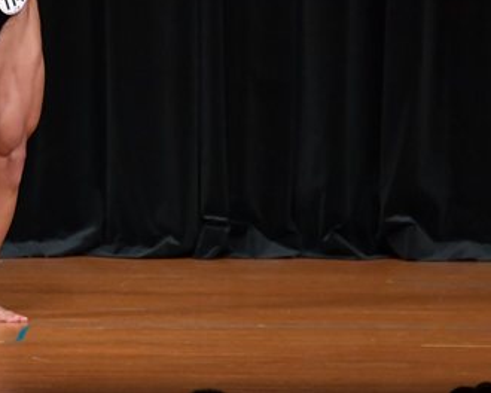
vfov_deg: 2.6
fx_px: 8646
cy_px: 10
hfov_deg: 3.3
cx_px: -2
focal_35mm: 595
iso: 4000
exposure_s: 1/400
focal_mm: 180
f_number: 5.6
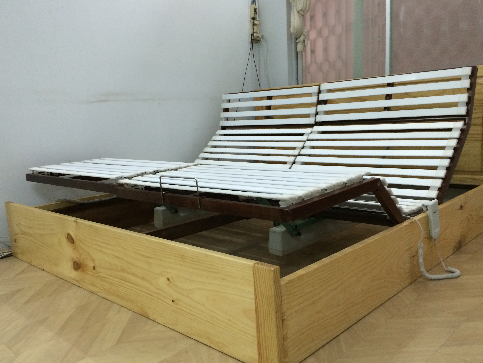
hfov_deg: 56.8
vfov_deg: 44.2
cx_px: 245
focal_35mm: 32
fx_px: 446
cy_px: 188
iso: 320
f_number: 2.2
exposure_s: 1/33
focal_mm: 4.12
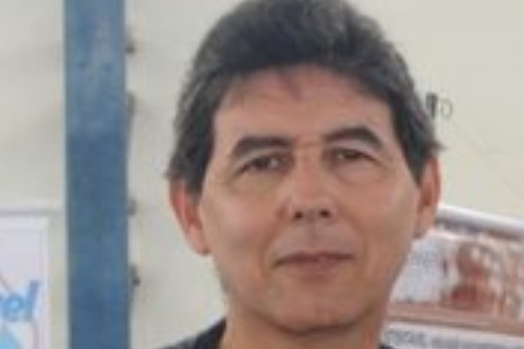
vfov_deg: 7.4
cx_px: 720
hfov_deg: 10.8
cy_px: 410
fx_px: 2690
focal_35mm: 185
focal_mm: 34
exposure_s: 1/25
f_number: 8
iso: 800
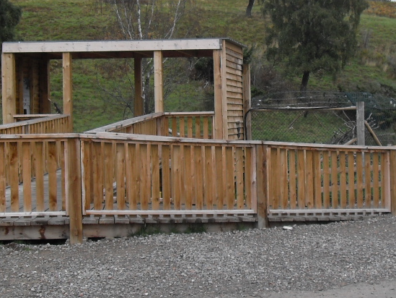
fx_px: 790
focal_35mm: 69
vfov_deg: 21.2
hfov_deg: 27.9
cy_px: 82
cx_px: 281
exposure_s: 1/180
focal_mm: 6.3
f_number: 2.8
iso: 80
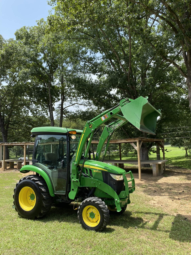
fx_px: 191
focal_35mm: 26
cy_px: 128
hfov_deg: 53.1
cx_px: 96
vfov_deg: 67.3
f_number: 1.8
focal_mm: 4.25
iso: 32
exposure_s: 1/1072
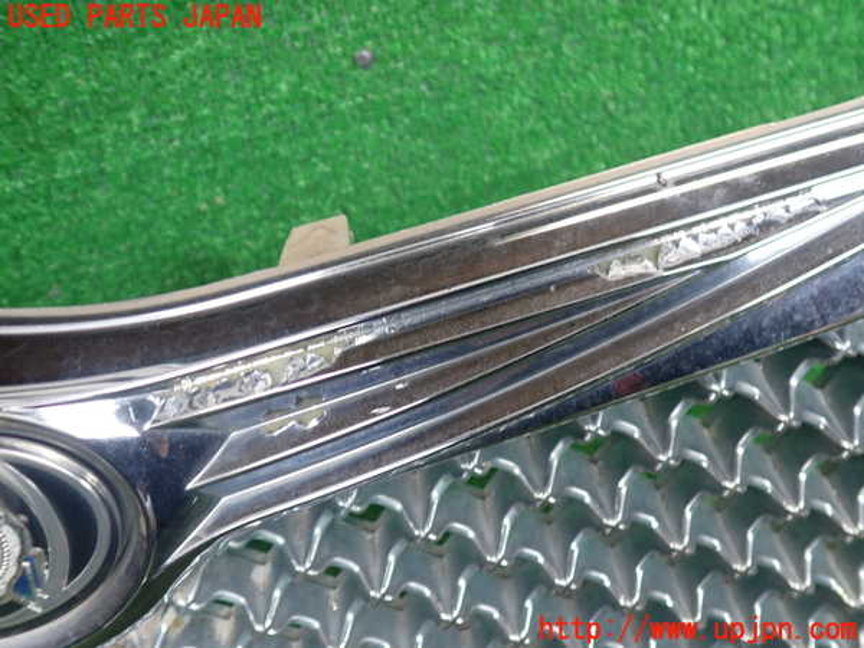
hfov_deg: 60.0
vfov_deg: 46.8
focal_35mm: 30
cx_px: 432
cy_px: 324
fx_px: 749
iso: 200
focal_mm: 5.4
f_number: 2.3
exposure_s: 1/50
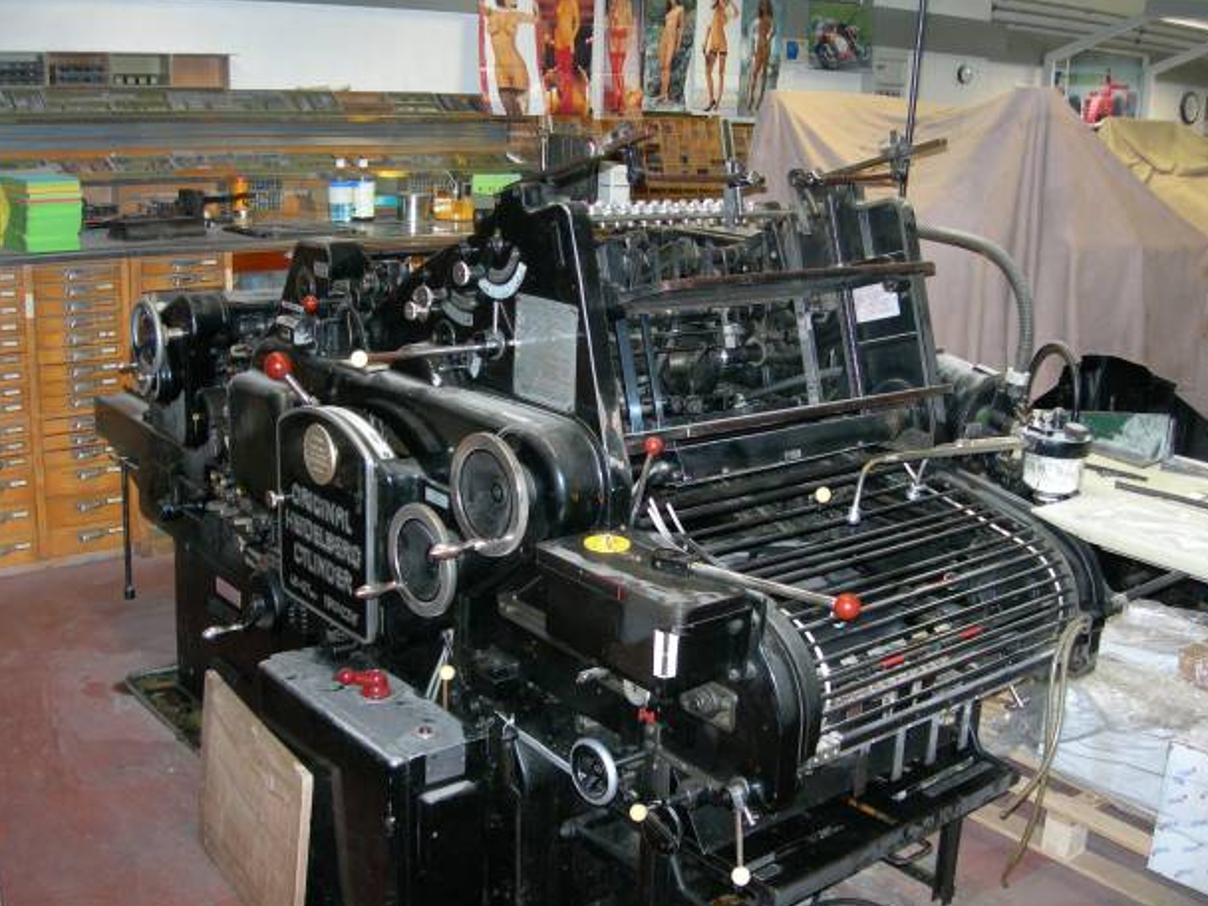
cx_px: 618
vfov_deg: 36.0
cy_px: 441
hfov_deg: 46.8
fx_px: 1396
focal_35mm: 40
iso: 197
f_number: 2.8
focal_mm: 7.8
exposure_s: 1/60.1
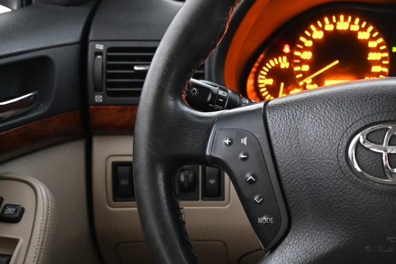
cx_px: 394
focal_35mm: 64
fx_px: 704
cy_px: 161
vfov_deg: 21.2
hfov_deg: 29.4
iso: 4500
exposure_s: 1/30
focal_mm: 20
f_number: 3.8
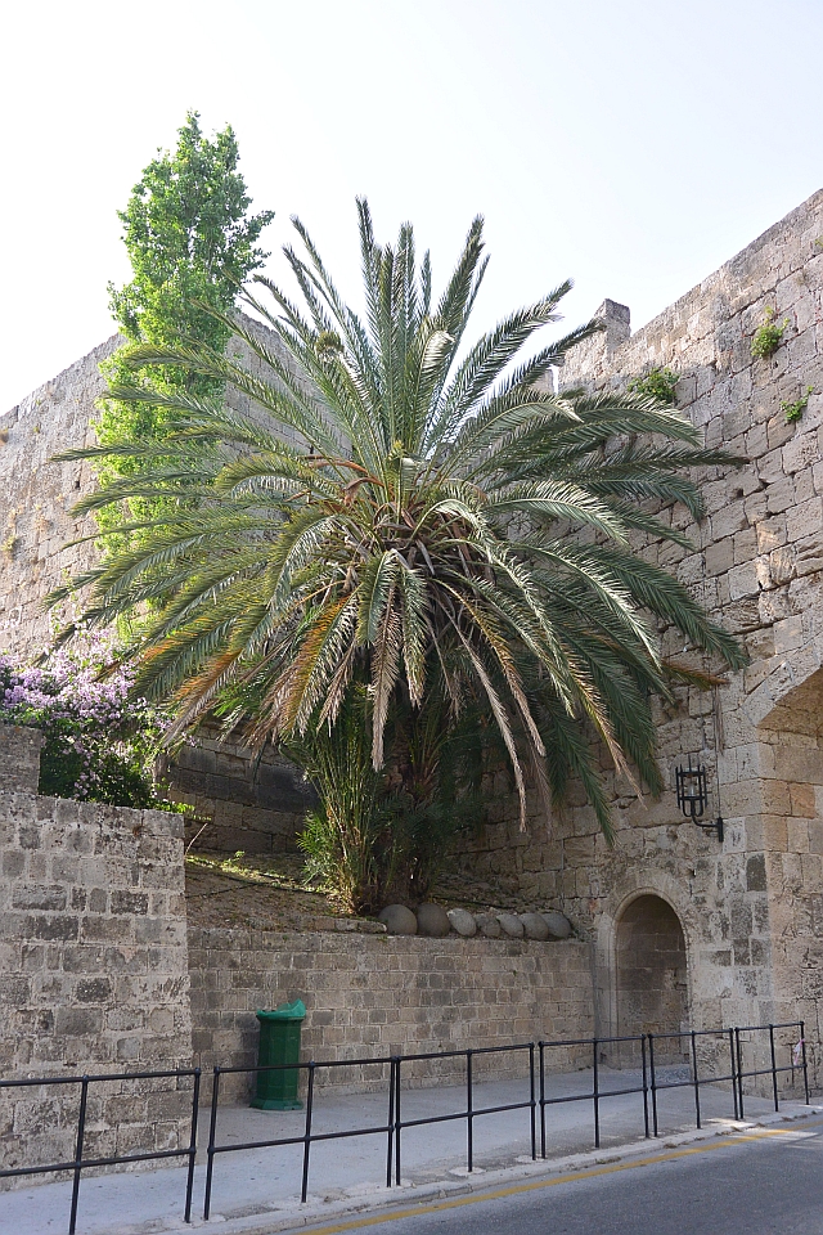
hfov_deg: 45.0
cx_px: 412
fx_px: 994
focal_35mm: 29
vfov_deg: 63.7
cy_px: 618
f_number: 4
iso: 160
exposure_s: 1/320
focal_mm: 11
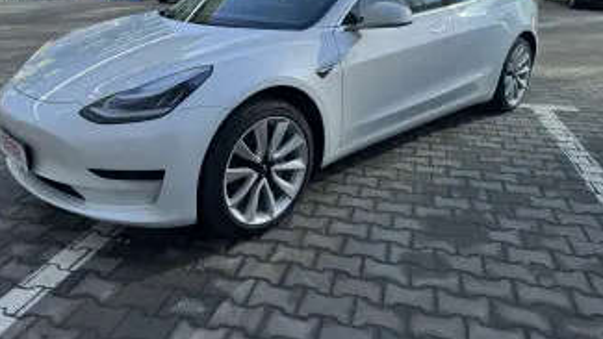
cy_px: 104
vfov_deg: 39.6
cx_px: 286
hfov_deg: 66.0
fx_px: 464
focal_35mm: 29
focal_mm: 6.76
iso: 80
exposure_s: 1/1524
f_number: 1.78
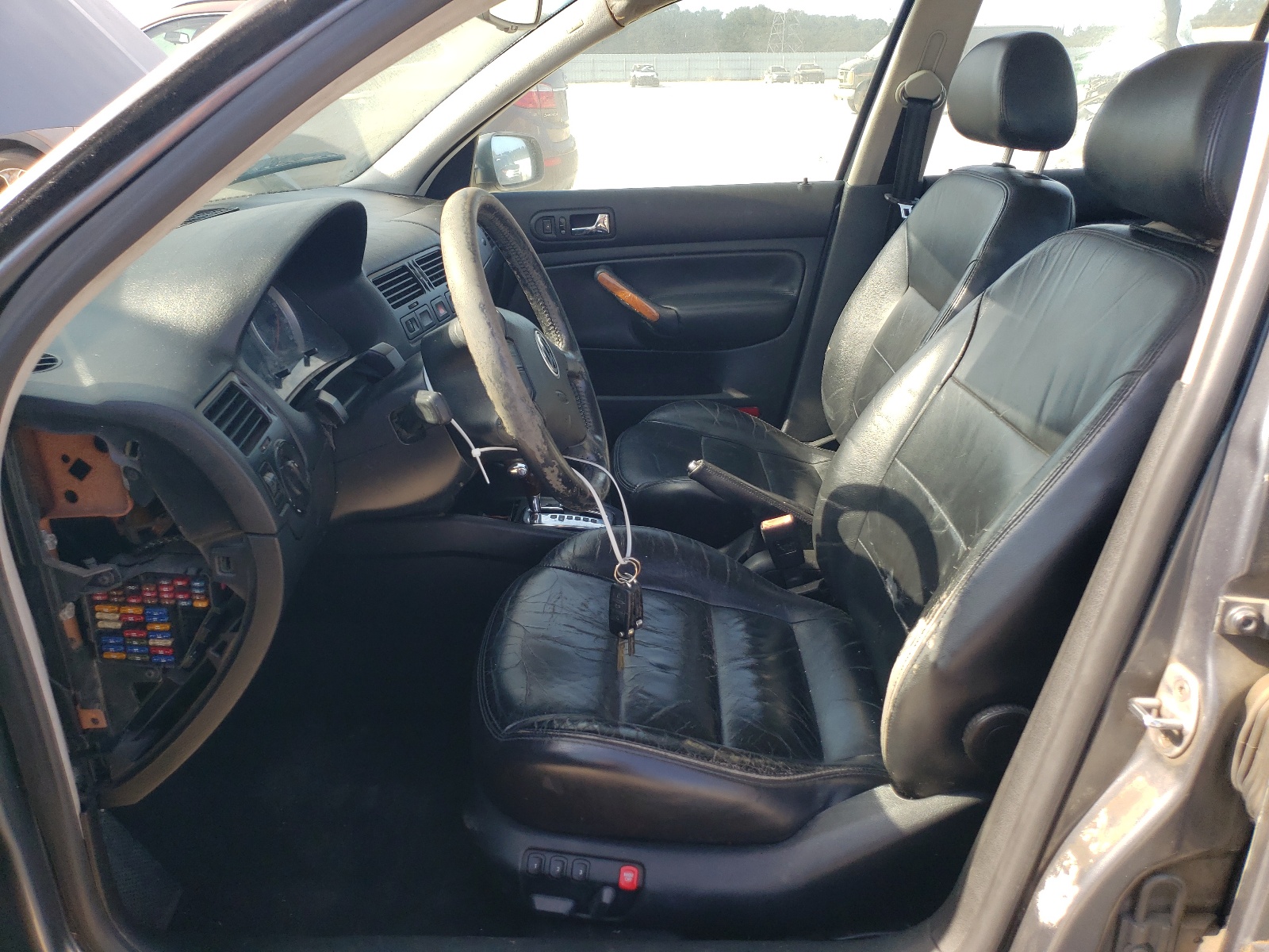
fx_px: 953
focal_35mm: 26
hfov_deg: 67.3
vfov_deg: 53.1
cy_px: 476
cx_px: 634
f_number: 1.5
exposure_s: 1/500
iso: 50
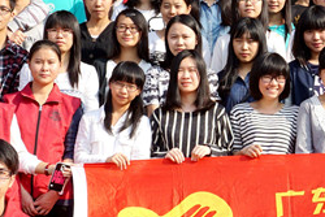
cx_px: 291
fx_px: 1099
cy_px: 77
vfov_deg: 11.3
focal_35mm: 122
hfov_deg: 16.6
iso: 100
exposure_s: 1/160
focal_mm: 25
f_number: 9
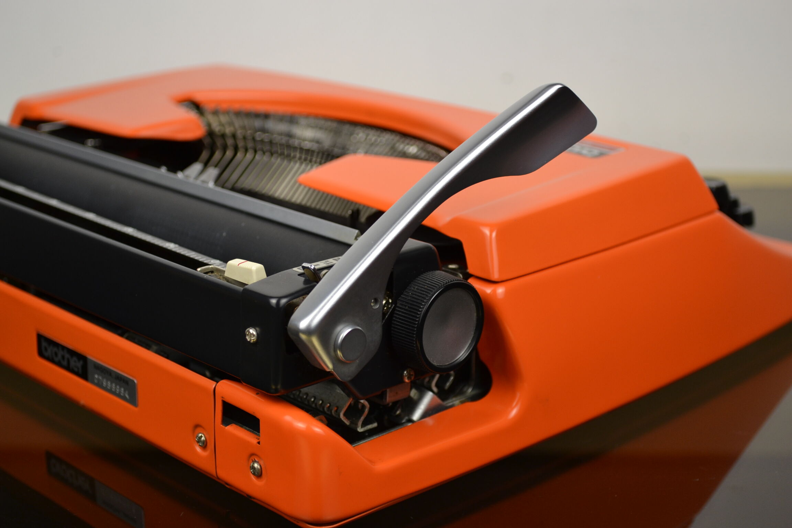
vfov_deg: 21.6
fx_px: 1386
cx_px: 396
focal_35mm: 63
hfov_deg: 31.9
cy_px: 264
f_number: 5.3
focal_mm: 42
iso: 400
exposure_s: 1/100
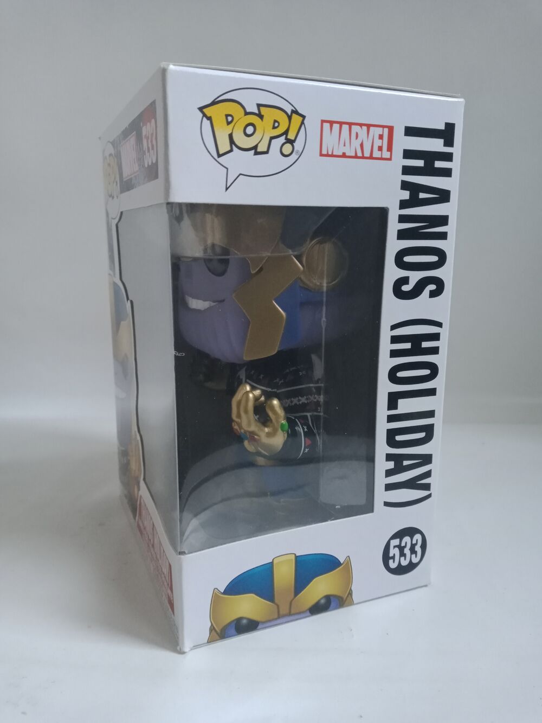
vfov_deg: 65.3
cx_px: 271
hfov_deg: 51.4
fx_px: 564
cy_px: 362
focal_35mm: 27
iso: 613
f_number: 2
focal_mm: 3.54
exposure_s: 1/33.3
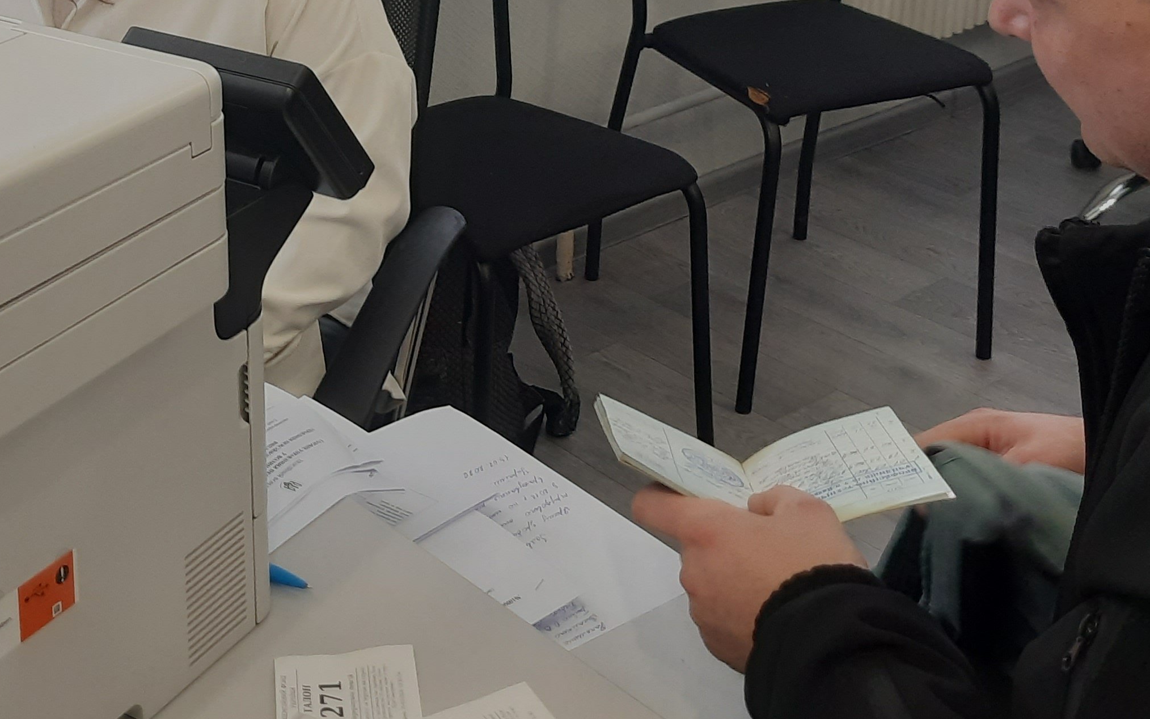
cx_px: 295
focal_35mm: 58
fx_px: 1818
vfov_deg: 21.9
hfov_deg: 34.4
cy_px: 89
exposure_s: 1/50
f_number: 1.8
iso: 125
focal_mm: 5.23
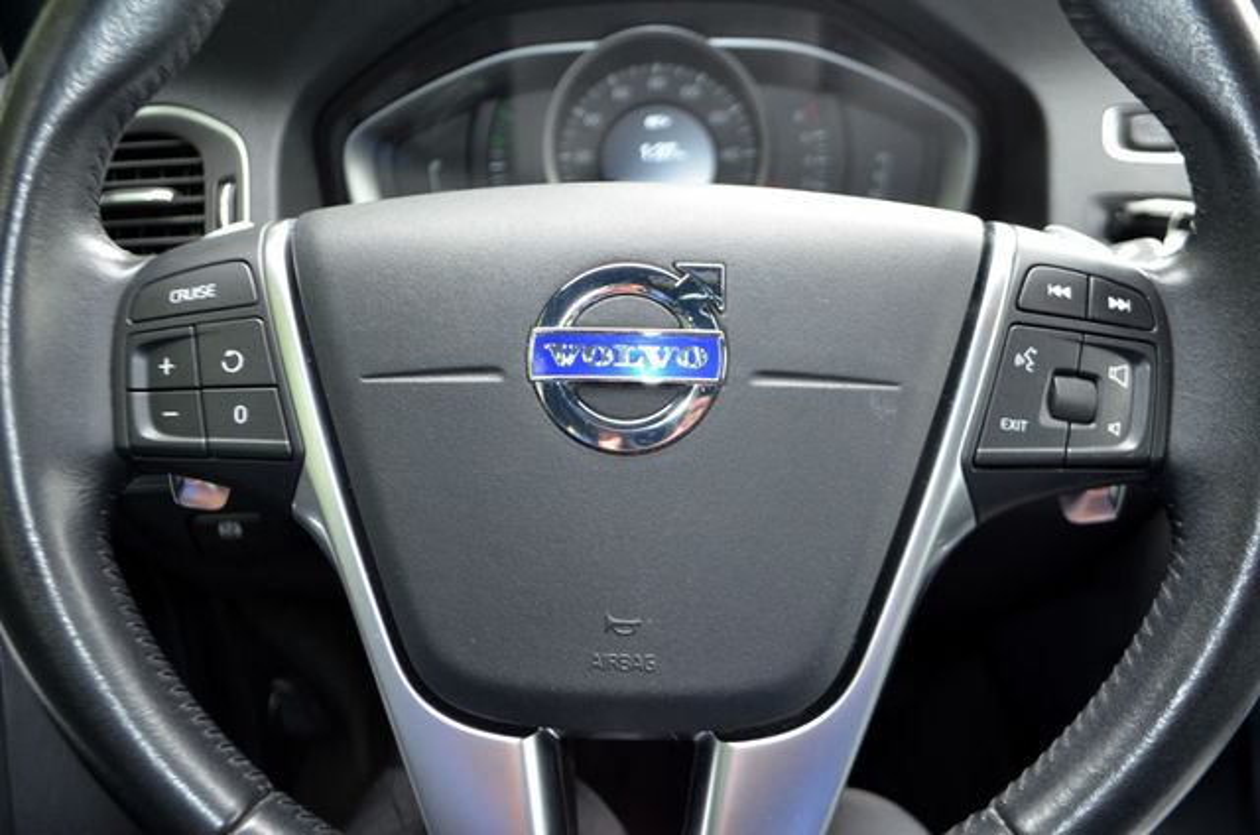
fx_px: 1153
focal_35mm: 33
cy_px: 418
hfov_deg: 57.3
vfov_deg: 39.8
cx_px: 630
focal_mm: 22
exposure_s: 1/60
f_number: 4
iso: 450
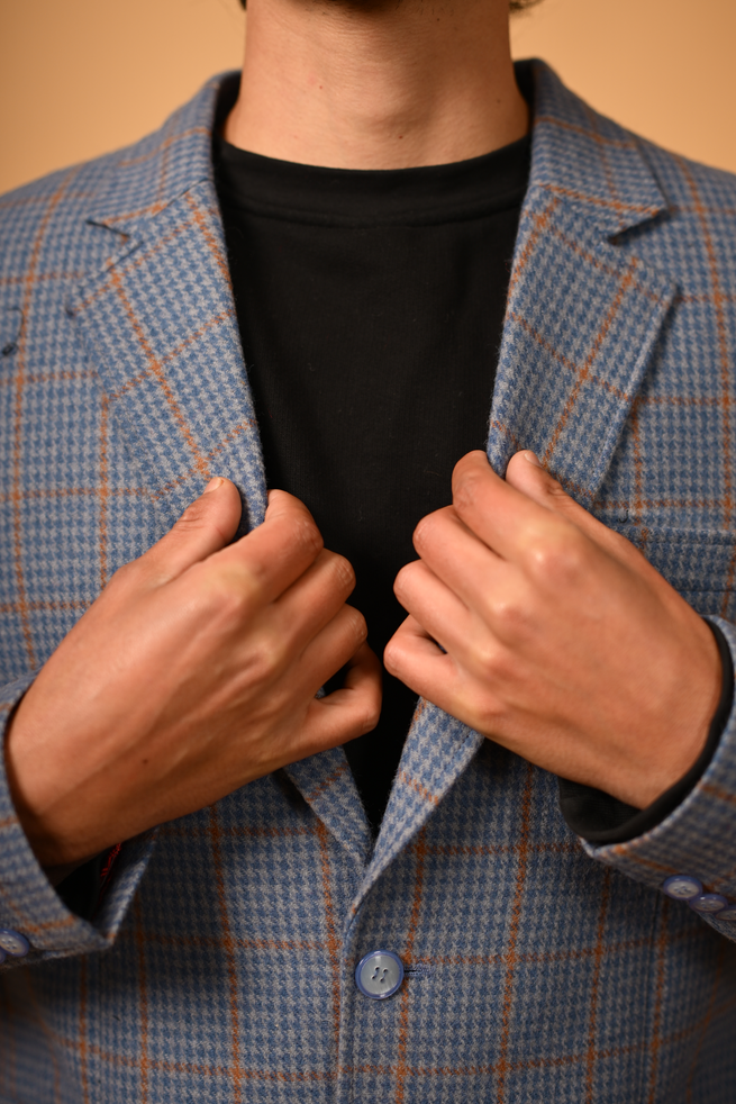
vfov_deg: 35.6
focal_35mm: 56
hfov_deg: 24.2
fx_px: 1717
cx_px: 374
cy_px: 572
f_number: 2.2
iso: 160
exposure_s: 1/1000
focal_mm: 50
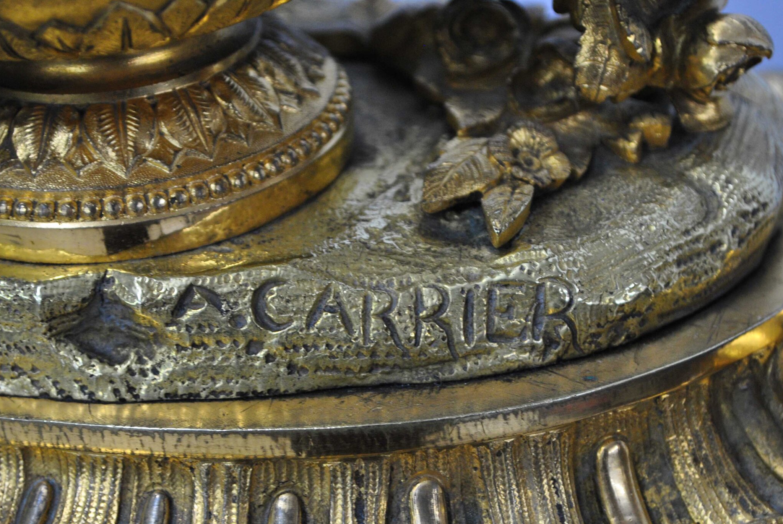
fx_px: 1633
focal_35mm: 75
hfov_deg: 27.0
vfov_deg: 18.2
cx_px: 368
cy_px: 327
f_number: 5.3
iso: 400
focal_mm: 40
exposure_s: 1/15
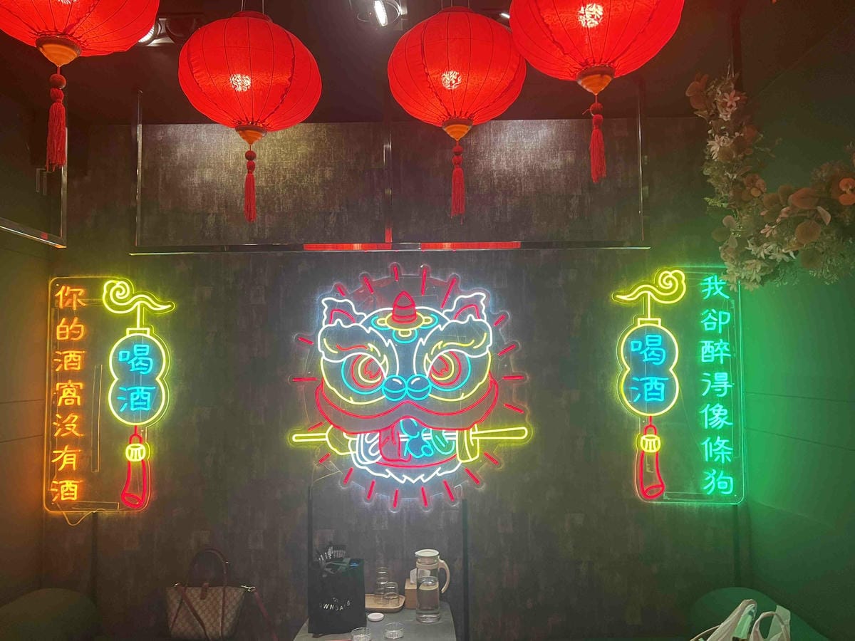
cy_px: 320
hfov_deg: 67.3
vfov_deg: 53.1
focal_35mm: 26
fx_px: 642
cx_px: 428
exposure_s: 1/60
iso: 80
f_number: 1.5
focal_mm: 5.7
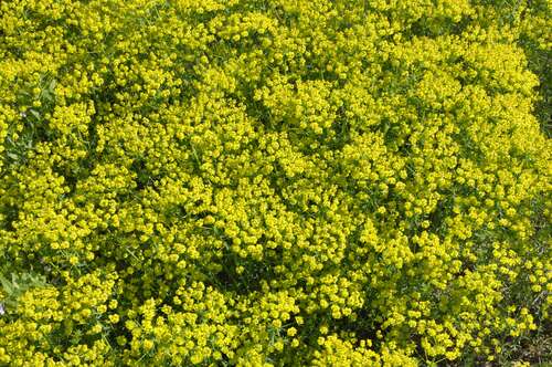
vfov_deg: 22.6
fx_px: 919
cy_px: 184
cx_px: 276
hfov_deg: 33.4
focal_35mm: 60
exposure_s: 1/160
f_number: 14
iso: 320
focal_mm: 40
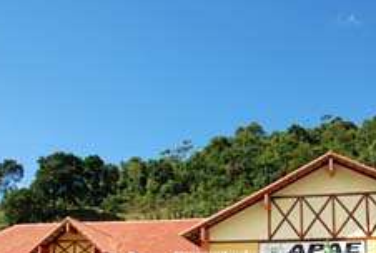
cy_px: 193
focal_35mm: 53
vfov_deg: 25.3
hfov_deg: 37.4
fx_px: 555
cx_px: 205
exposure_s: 1/320
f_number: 9
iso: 200
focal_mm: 20
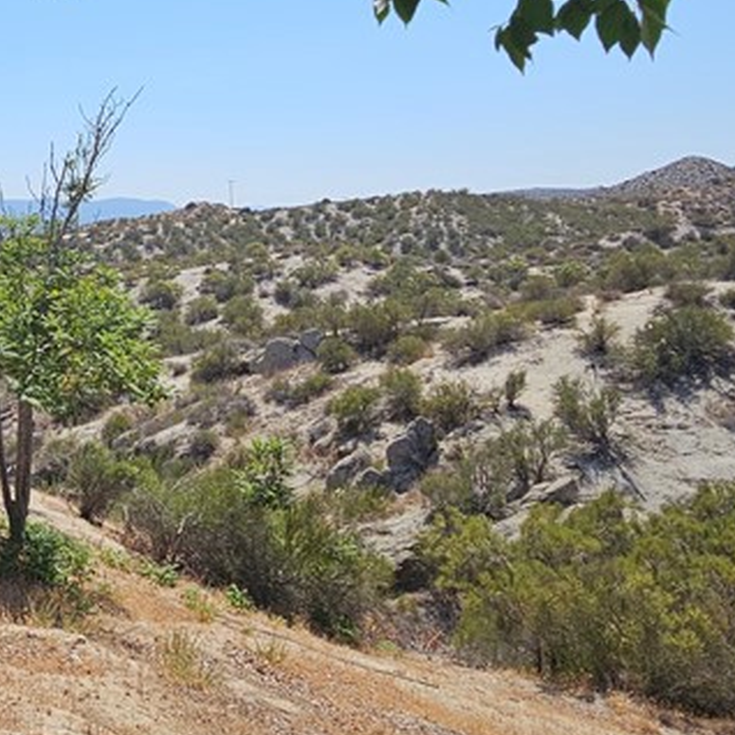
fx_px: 889
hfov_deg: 38.3
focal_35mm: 37
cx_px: -49
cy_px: 243
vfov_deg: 44.3
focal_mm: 2.2
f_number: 2.2
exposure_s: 1/2782
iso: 50
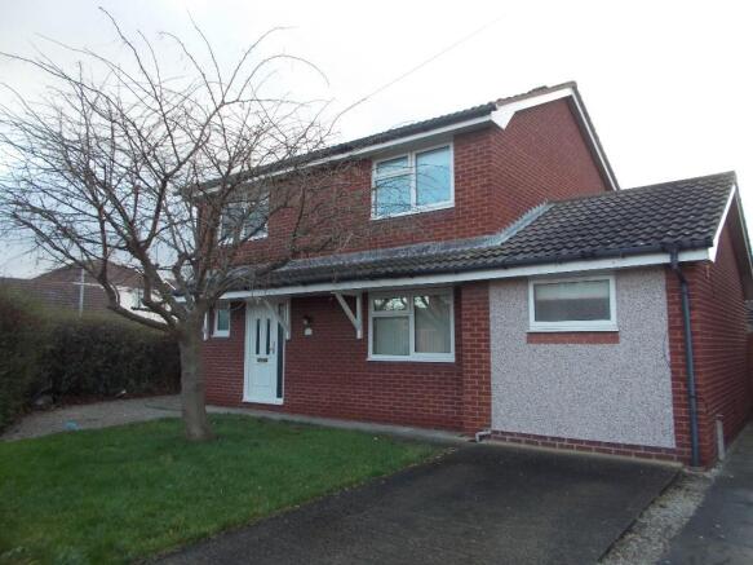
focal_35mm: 26
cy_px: 282
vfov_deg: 53.0
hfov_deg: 67.3
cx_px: 376
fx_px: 565
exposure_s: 1/80
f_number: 3.2
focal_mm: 4.6
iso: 80
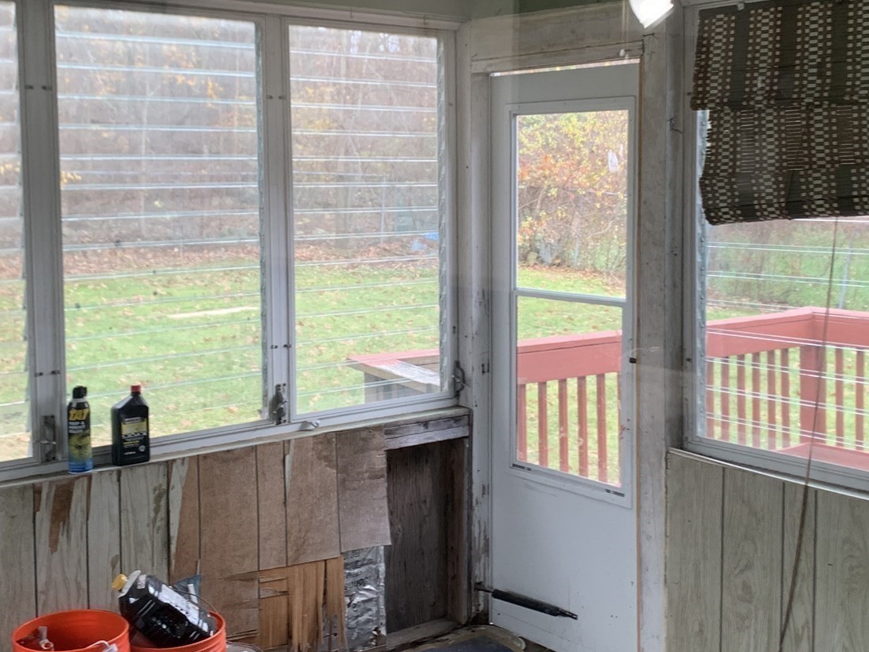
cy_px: 277
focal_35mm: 48
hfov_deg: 39.7
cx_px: 428
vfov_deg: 30.2
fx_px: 1205
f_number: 1.8
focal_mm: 4.25
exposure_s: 1/115
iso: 100
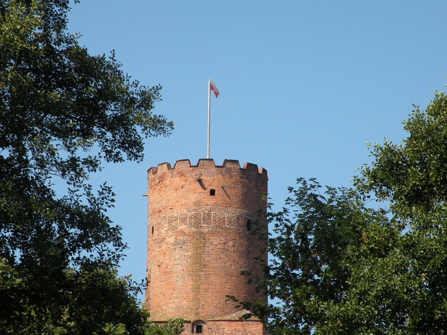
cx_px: 224
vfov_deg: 8.7
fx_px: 2195
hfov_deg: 11.6
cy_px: 168
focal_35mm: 170
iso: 64
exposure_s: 1/260
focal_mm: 30.1
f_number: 6.3
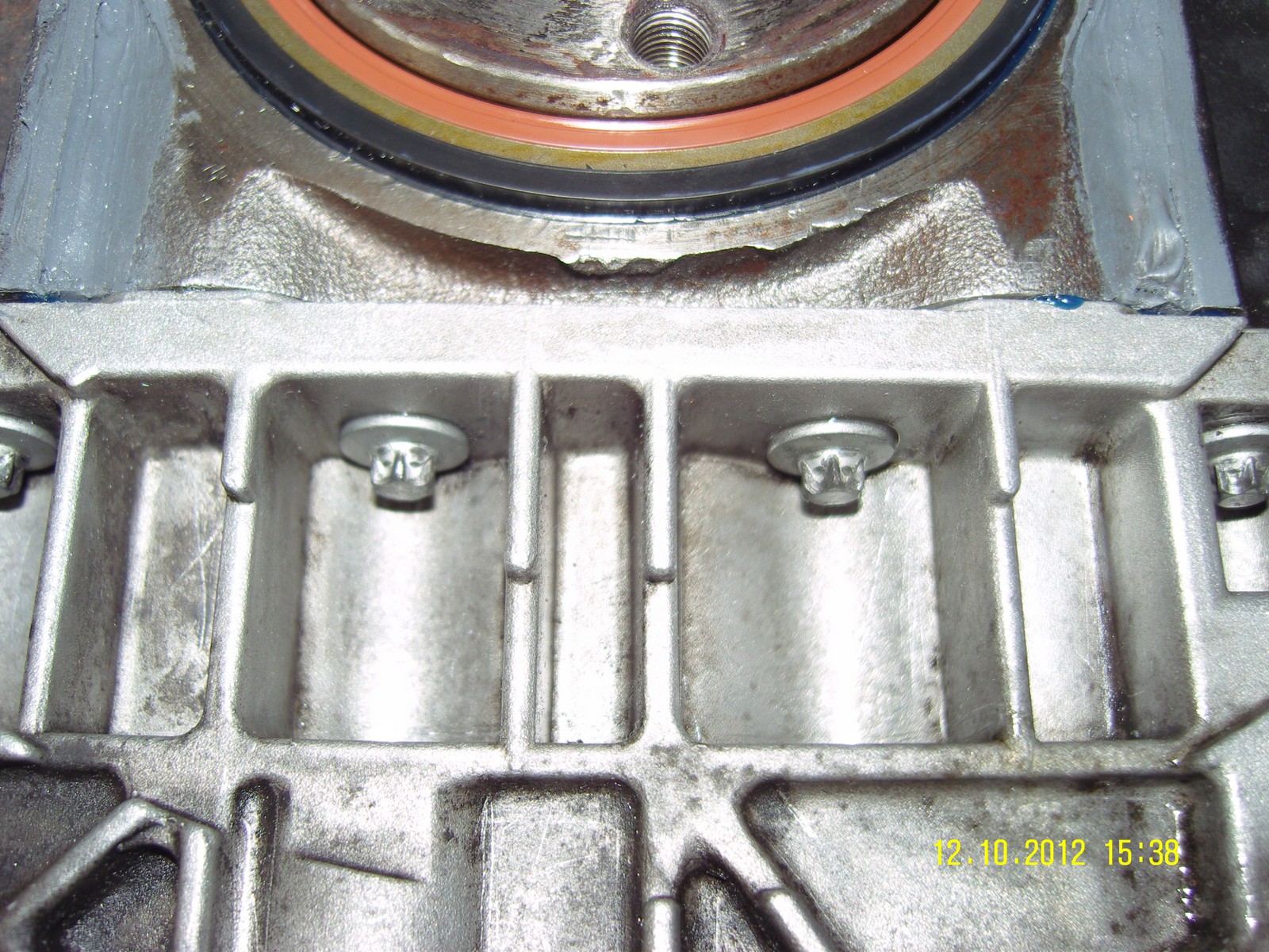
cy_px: 476
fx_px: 1246
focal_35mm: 34
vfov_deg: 41.8
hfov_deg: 54.0
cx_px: 634
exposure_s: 1/40
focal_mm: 7.3
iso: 100
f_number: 2.8
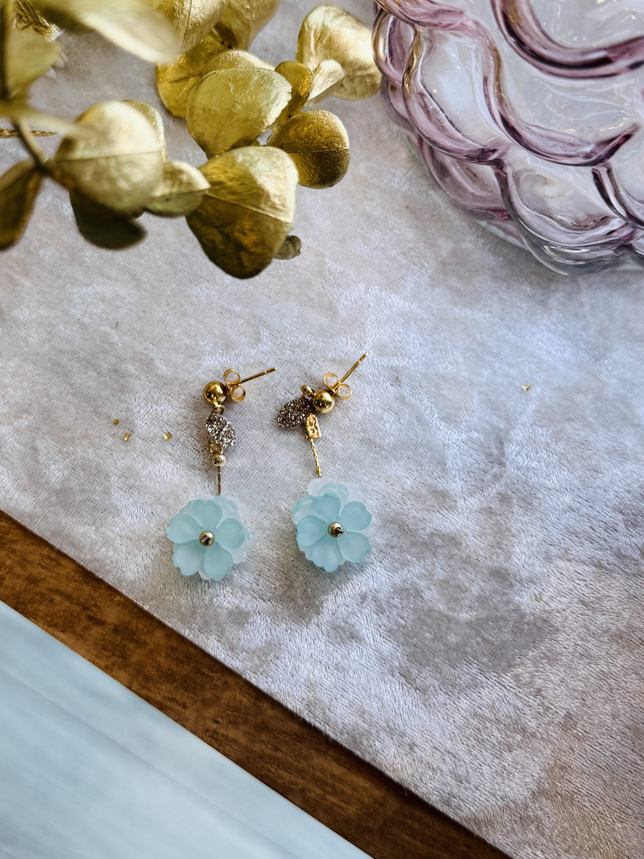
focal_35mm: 24
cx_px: 322
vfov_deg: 71.6
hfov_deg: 56.8
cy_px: 430
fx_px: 595
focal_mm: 6.76
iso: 64
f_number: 1.78
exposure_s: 1/198
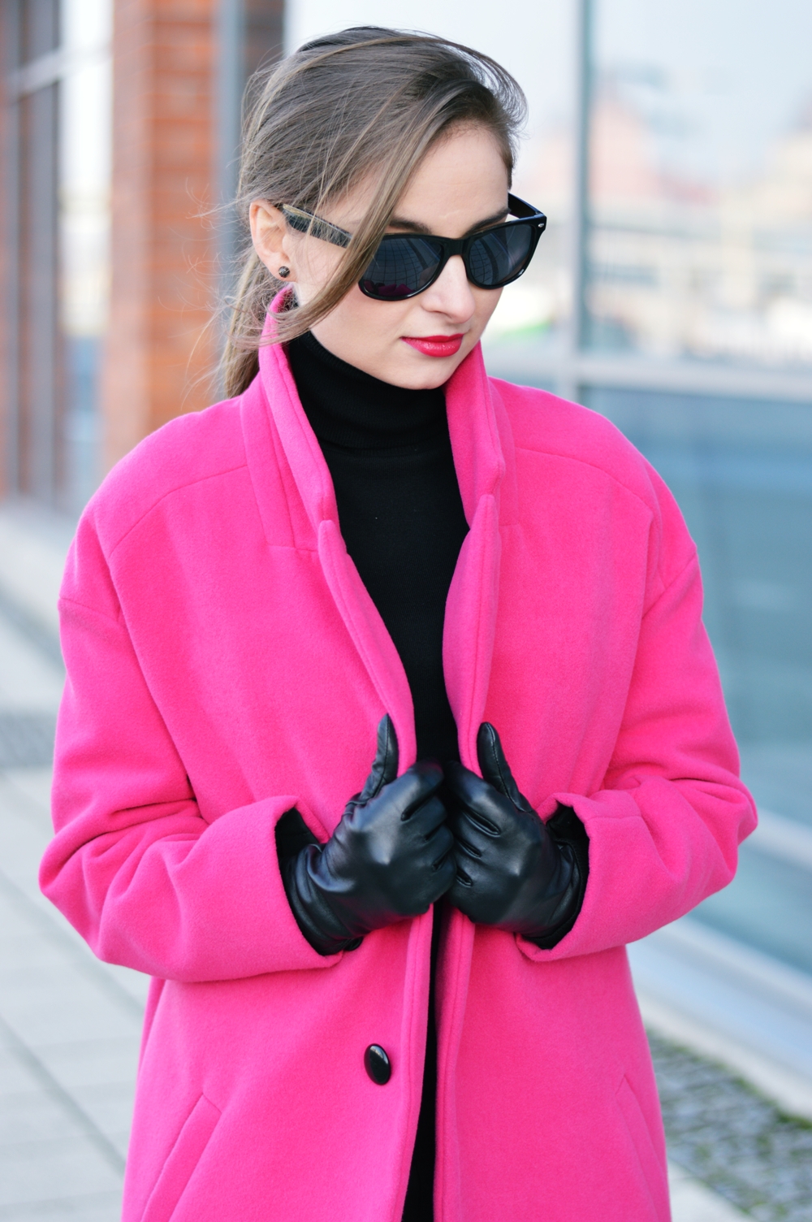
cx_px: 406
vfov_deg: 27.0
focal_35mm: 75
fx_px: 2542
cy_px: 611
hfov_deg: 18.1
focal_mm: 50
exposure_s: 1/640
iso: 200
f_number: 2.2
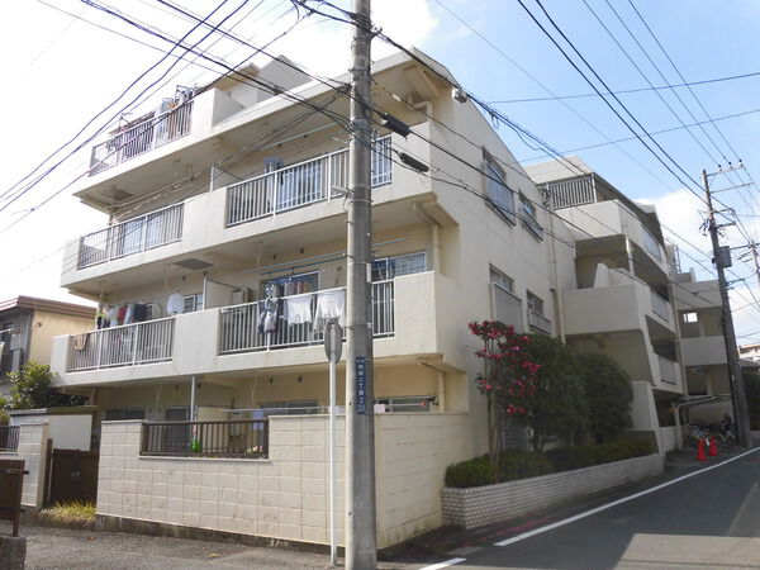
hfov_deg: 71.6
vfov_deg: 56.8
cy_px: 285
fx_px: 527
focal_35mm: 24
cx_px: 380
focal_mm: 4.3
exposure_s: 1/1000
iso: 100
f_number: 3.1
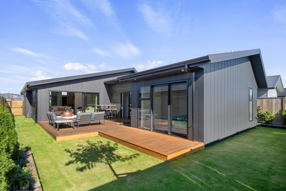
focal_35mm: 18
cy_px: 96
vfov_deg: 67.5
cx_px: 143
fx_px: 143
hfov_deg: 90.0
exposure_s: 1/20
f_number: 20
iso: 500
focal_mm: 18
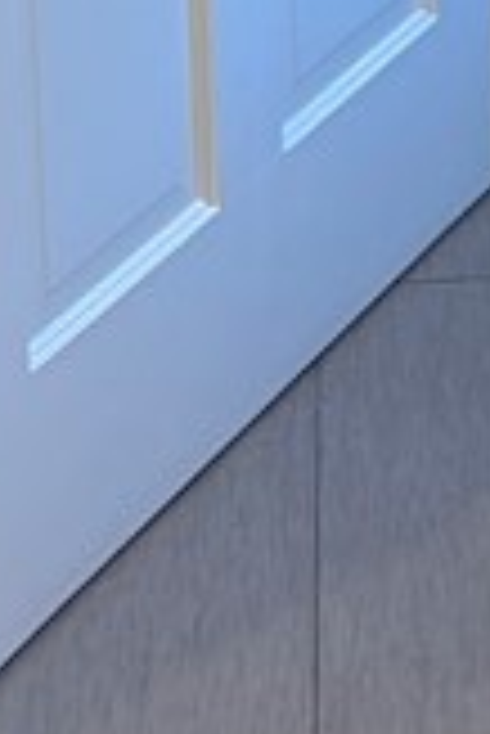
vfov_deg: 10.6
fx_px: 3463
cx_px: 441
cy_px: -955
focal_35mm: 170
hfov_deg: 8.1
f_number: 1.6
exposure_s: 1/60
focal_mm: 5.96
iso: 64
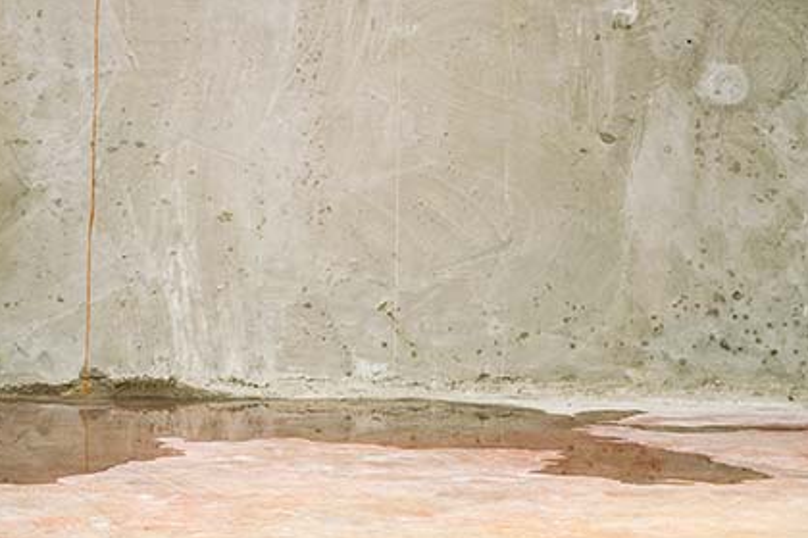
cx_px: 287
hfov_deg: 9.2
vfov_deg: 6.1
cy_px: 255
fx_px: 5043
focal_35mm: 225
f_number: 2.8
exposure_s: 1/3.33
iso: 400
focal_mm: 105
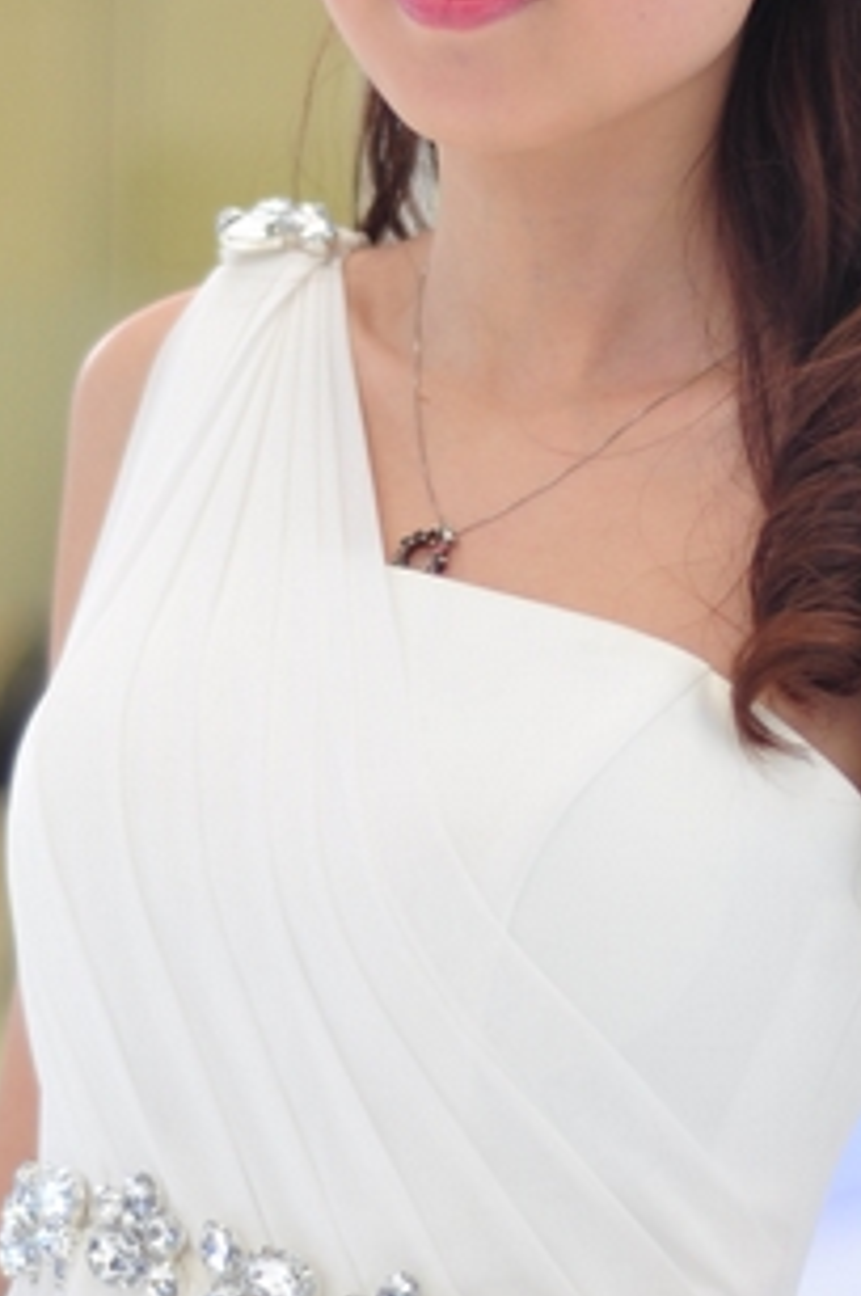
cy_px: 671
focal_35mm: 171
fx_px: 6148
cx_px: 504
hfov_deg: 8.0
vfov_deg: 12.0
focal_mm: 50
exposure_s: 1/250
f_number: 1.8
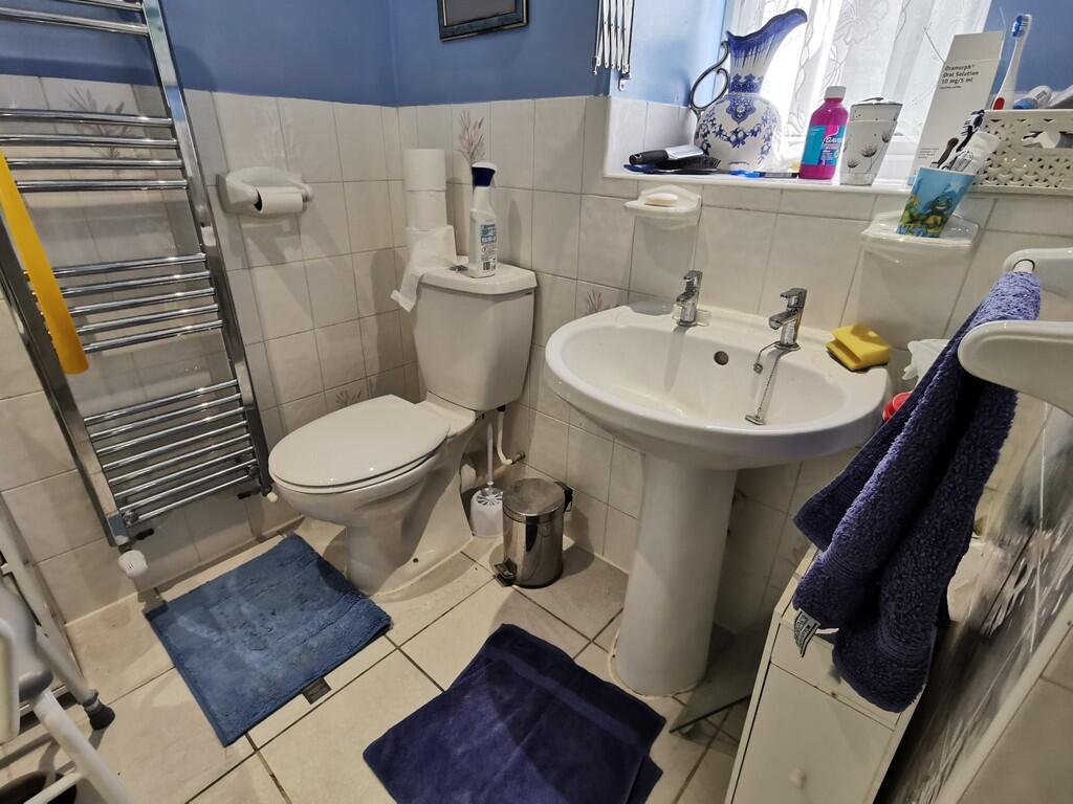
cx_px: 536
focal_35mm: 16
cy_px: 402
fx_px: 496
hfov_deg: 94.5
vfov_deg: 78.1
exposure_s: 1/50
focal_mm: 2.26
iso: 125
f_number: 2.2
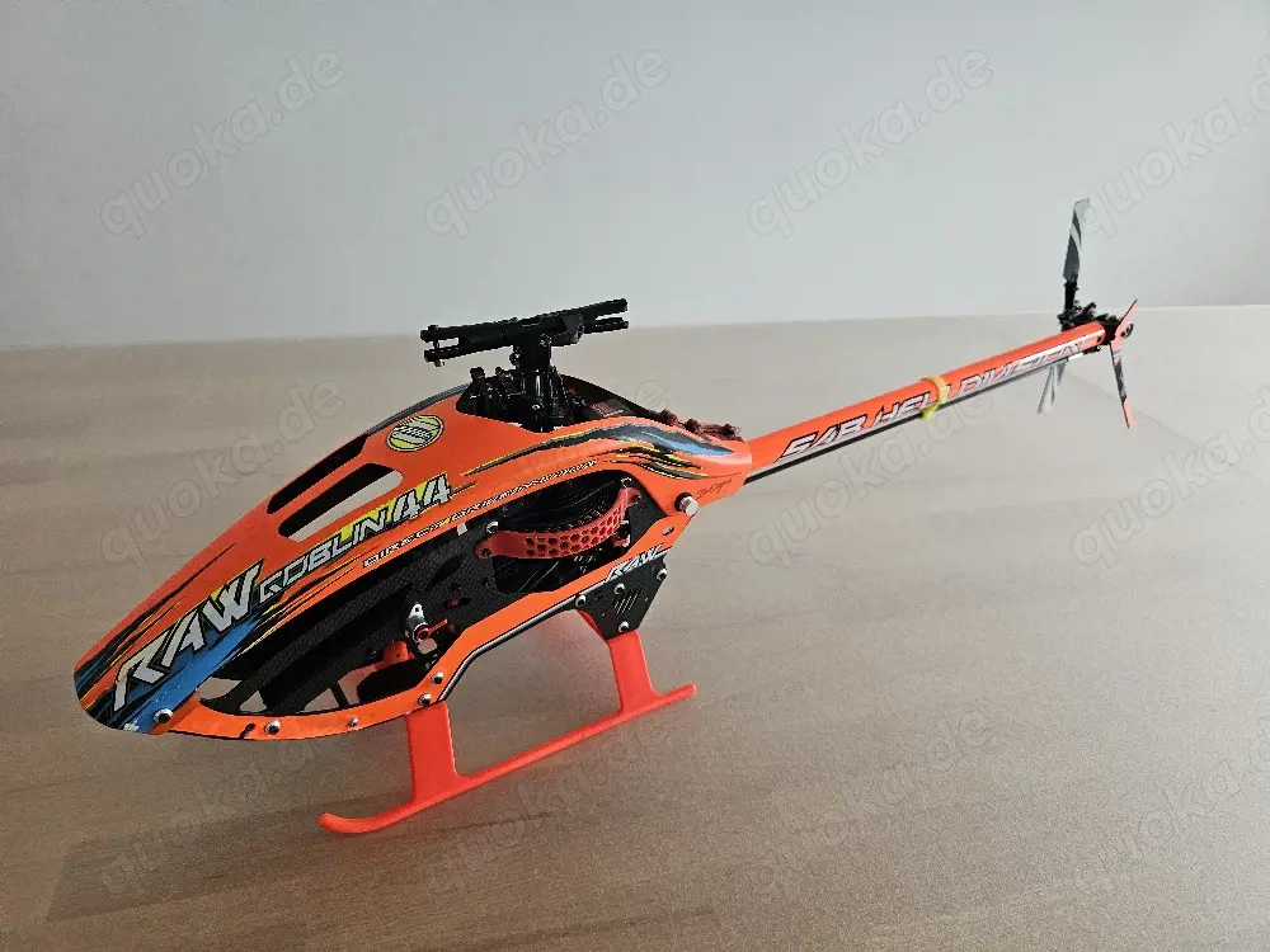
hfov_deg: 73.9
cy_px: 476
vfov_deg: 58.9
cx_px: 635
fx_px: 844
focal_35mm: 23
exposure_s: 1/100
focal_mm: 6.3
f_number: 1.7
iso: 400
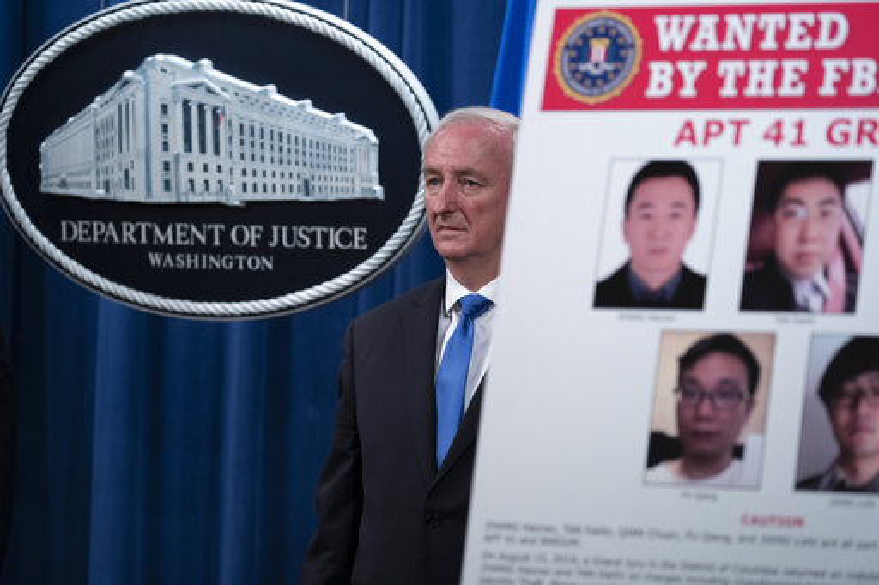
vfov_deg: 7.8
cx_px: 440
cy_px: 292
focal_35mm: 176
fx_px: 4296
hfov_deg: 11.7
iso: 2000
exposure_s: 1/125
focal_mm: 176
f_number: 5.6
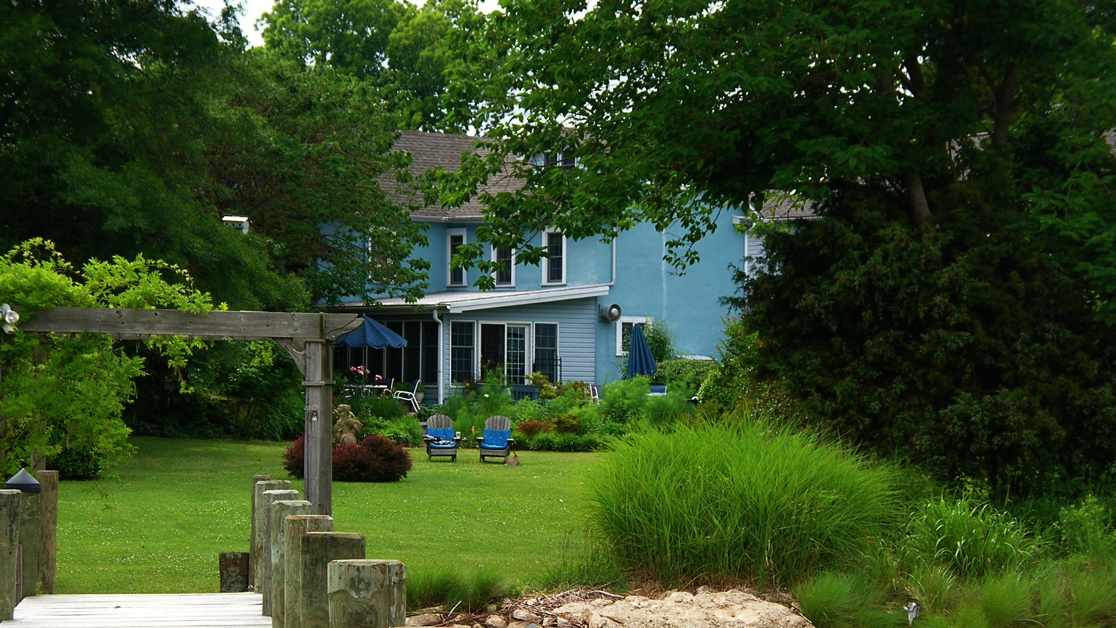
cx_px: 560
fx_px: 3551
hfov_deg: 17.9
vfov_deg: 10.1
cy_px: 414
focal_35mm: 120
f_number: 4.9
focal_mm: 17.9
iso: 50
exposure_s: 1/135
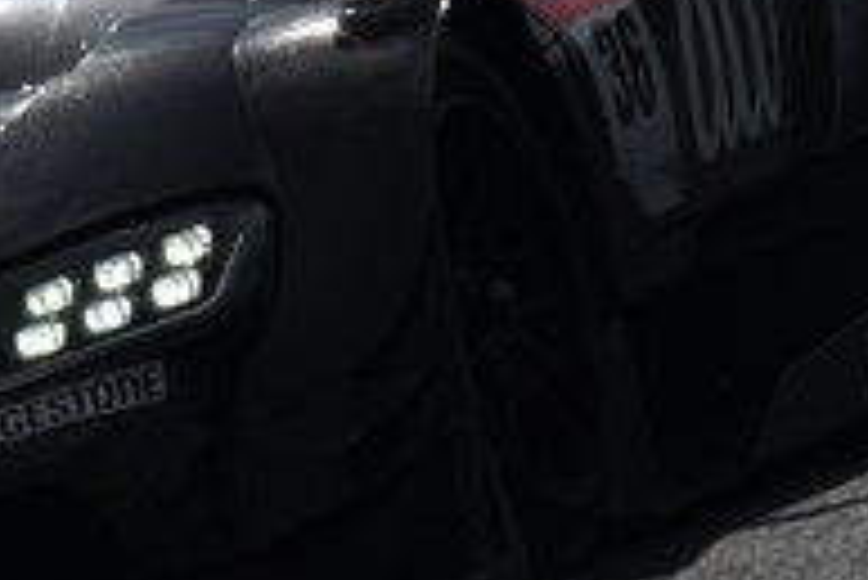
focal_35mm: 2237
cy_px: -139
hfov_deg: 0.9
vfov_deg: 0.6
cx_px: -90
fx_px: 53975
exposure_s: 1/1000
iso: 50
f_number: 7.1
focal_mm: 600
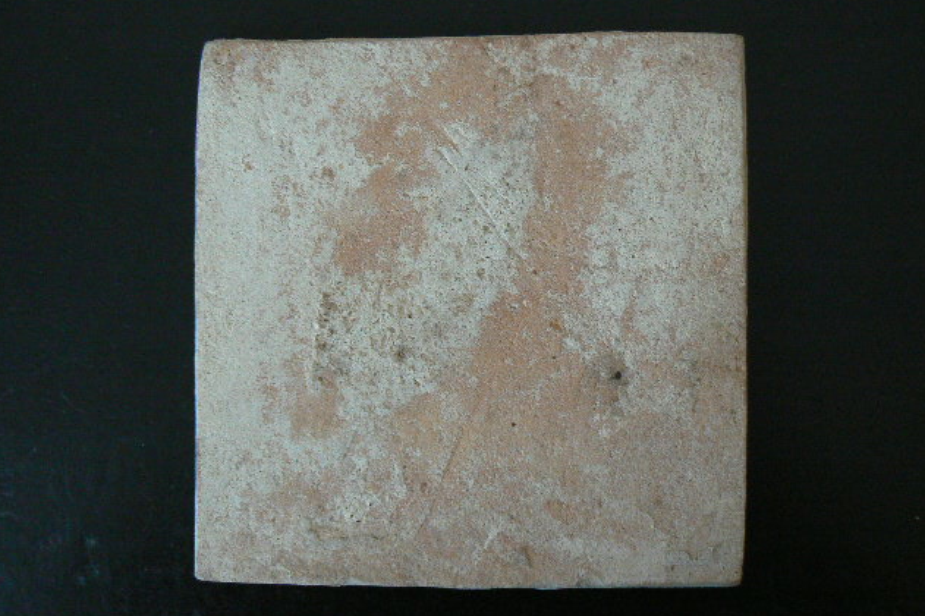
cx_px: 462
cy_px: 283
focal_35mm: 38
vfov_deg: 35.0
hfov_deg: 50.7
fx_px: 976
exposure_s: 1/15
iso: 200
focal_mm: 6
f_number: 2.8
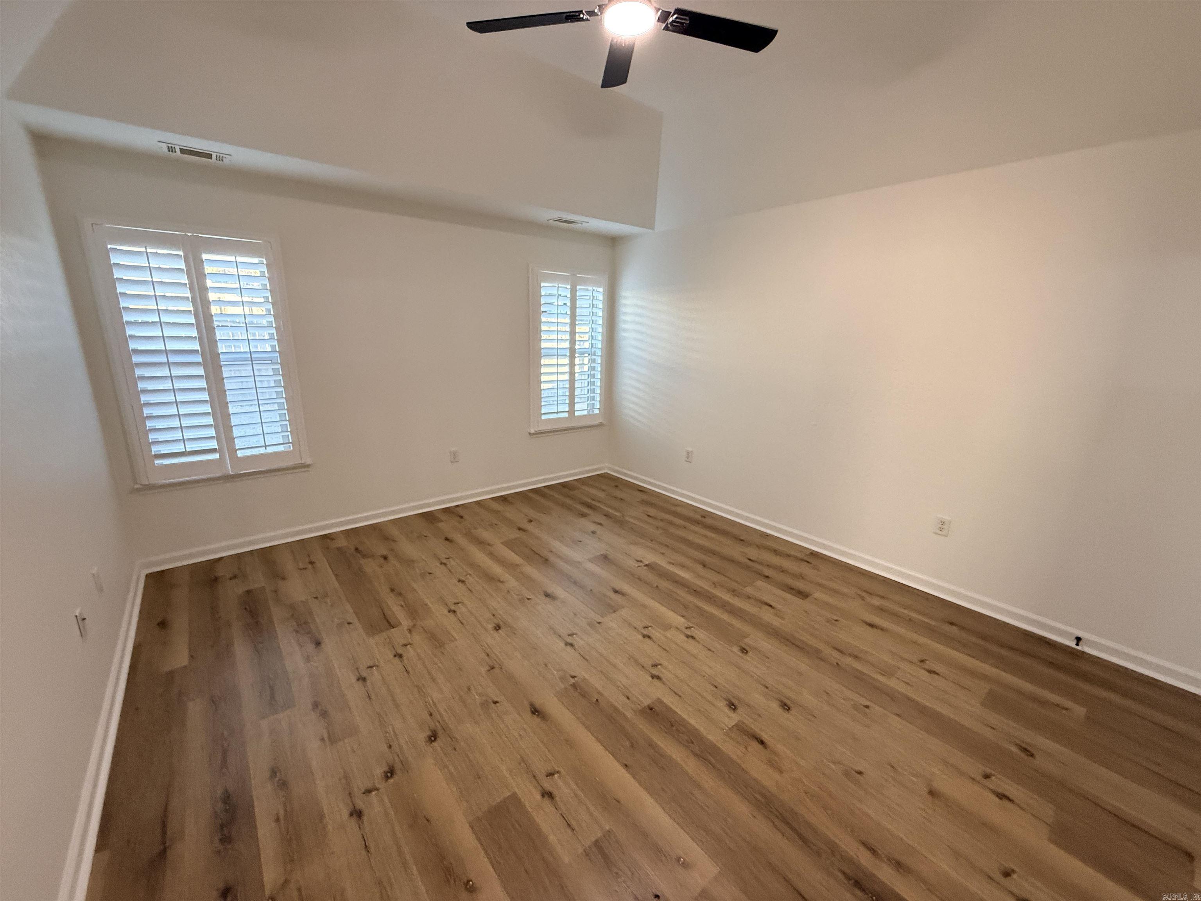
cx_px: 600
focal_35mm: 14
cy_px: 450
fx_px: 486
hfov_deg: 102.1
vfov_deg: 85.7
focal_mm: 2.22
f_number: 2.2
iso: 400
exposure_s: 1/120
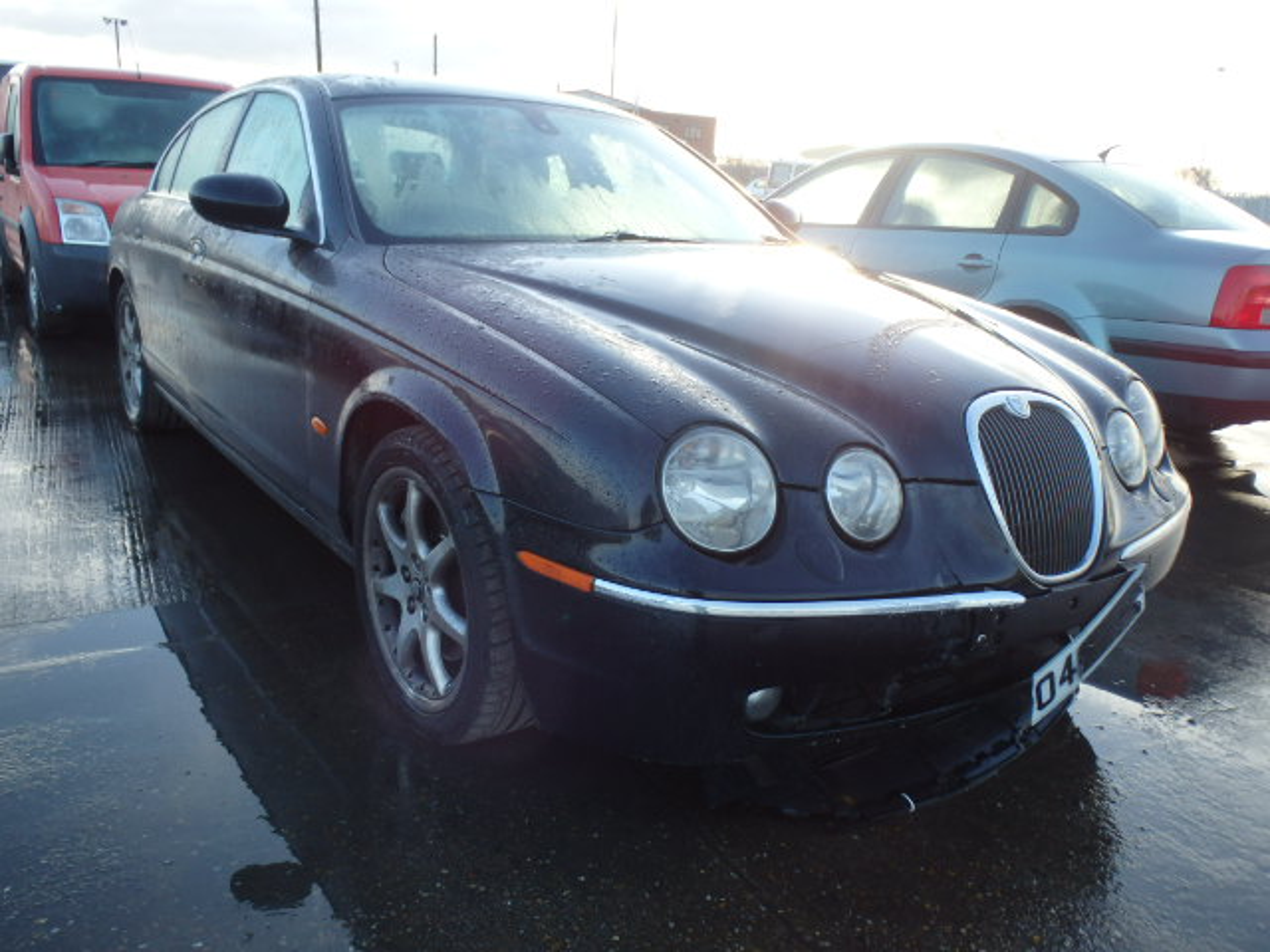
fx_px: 1027
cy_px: 476
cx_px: 635
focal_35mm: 28
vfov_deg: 49.7
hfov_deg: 63.4
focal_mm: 5
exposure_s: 1/80
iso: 125
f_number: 3.9
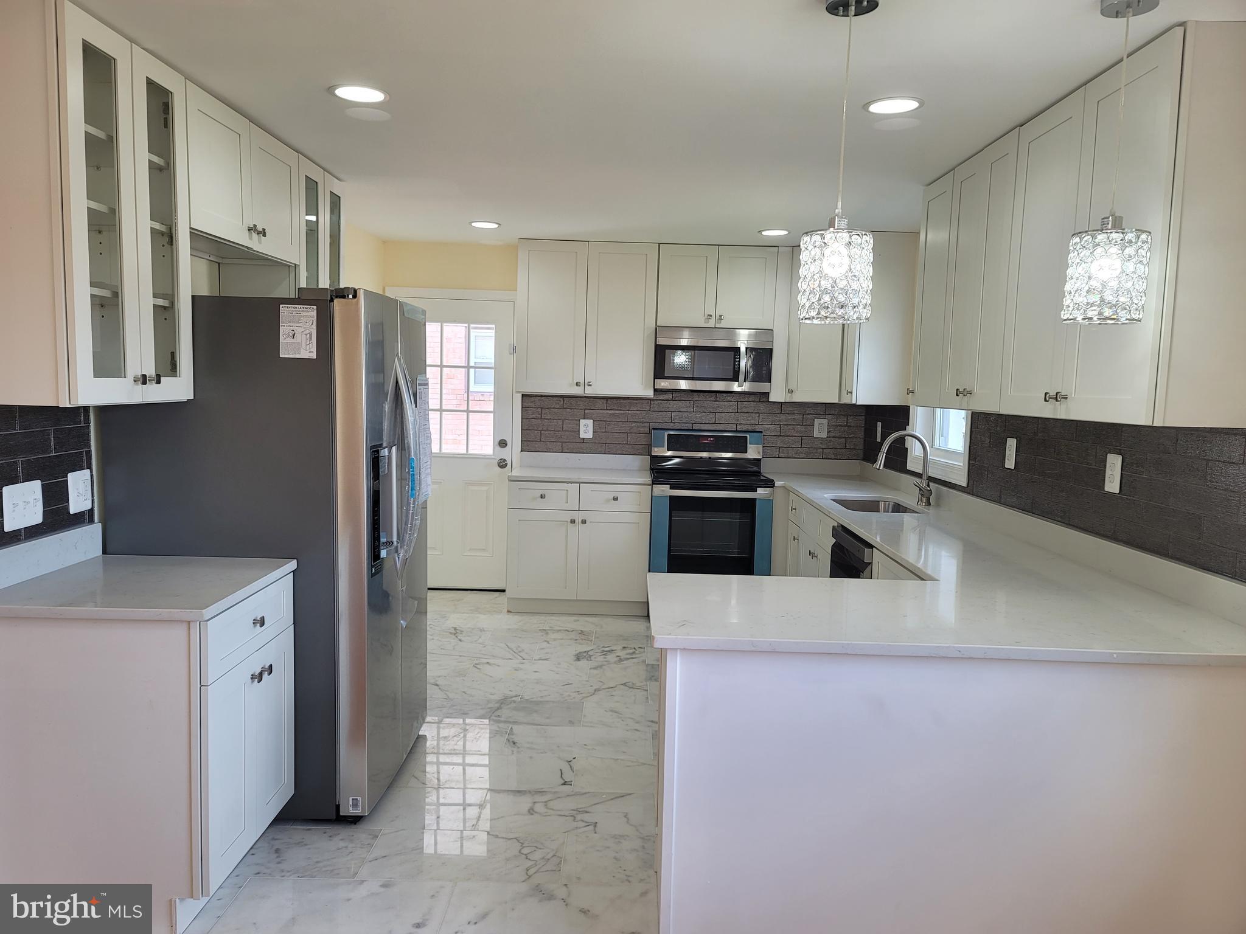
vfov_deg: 54.9
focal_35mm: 25
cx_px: 623
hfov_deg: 69.4
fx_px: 900
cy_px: 467
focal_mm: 7
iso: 100
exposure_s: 1/119
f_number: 1.8
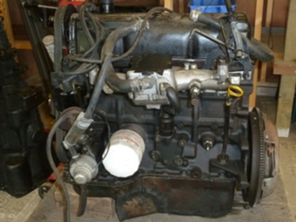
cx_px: 148
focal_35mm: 42
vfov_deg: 34.3
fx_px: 359
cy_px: 111
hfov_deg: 44.8
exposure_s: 1/30
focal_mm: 6.9
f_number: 3.7
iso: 400
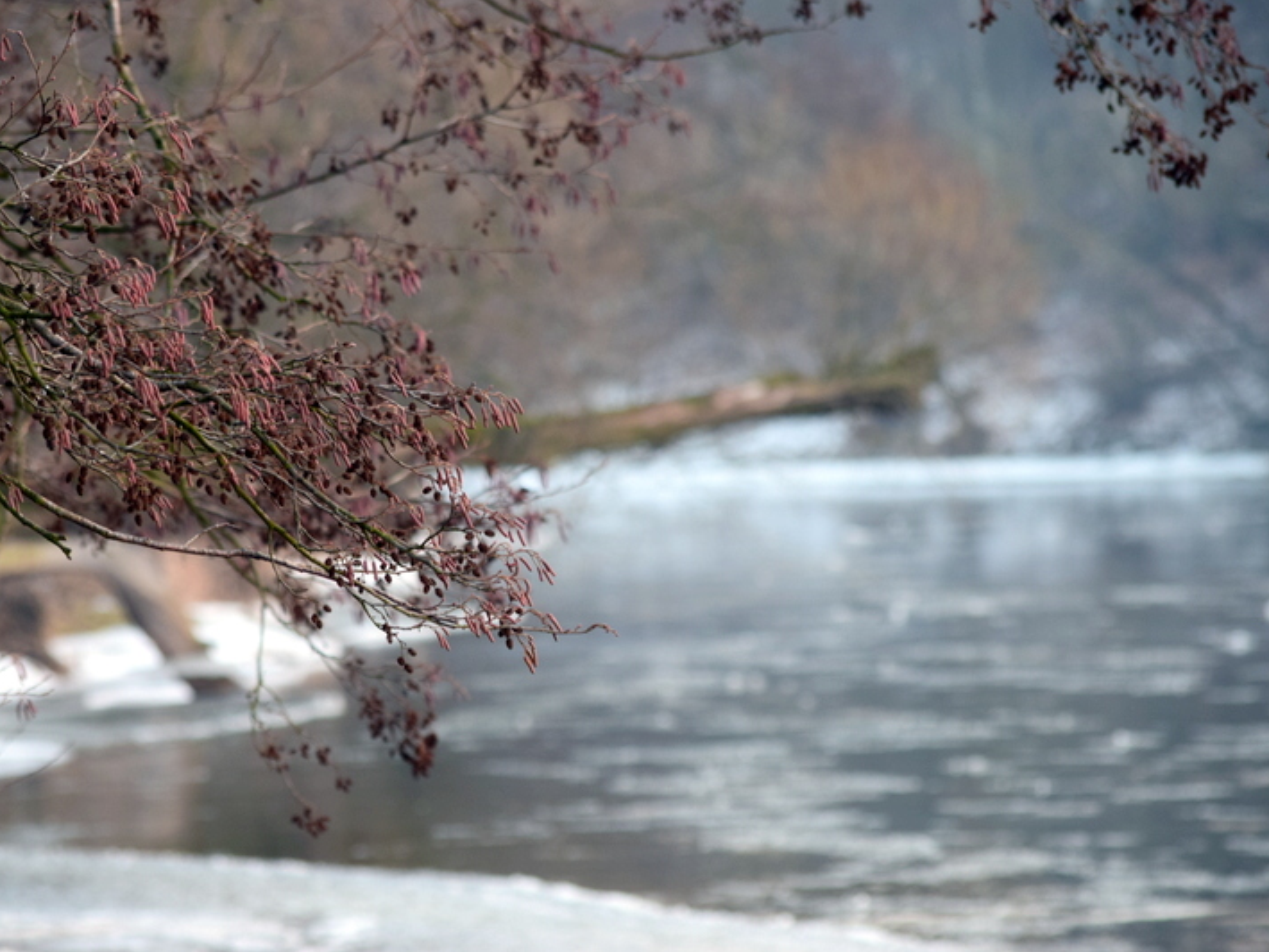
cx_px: 564
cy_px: 476
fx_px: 10743
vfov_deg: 5.1
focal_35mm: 293
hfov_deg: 6.8
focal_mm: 180
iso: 400
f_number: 7.1
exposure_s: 1/30
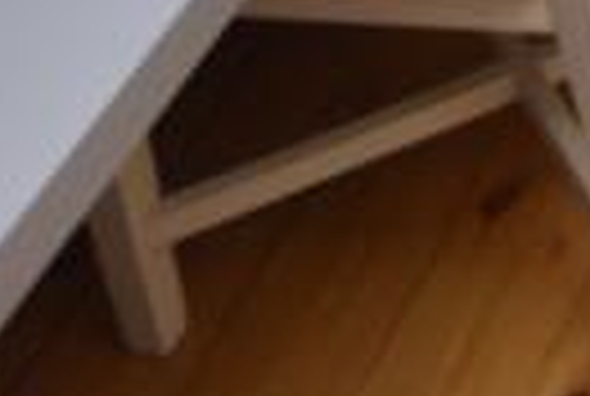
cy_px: -628
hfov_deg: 14.4
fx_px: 1922
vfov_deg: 10.0
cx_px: 1194
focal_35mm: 117
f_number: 3.5
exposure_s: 1/20
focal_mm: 10
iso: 100
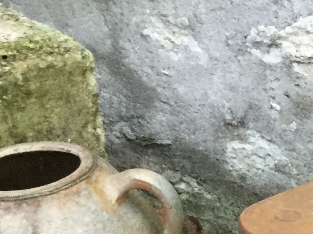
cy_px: 288
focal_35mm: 144
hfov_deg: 12.3
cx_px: 605
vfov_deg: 10.1
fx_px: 1302
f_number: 2.4
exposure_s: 1/33
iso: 125
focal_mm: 3.3
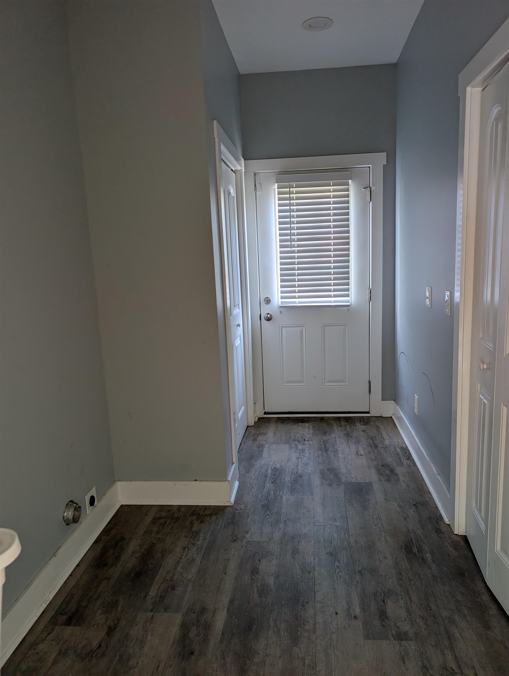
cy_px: 338
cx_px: 254
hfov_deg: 56.9
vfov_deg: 71.5
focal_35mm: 24
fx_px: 469
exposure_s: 1/113
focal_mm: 6.9
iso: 525
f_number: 1.68
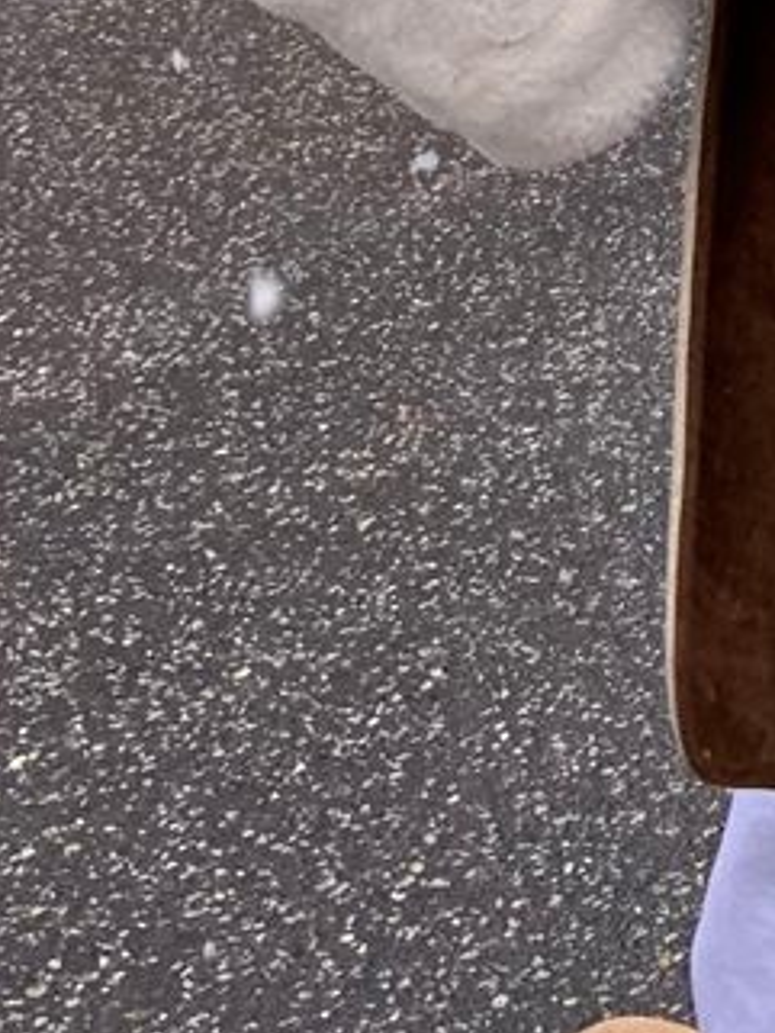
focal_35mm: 108
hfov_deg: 13.3
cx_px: 981
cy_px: -397
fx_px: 3222
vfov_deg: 16.9
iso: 25
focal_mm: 4.25
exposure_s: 1/121
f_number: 1.8
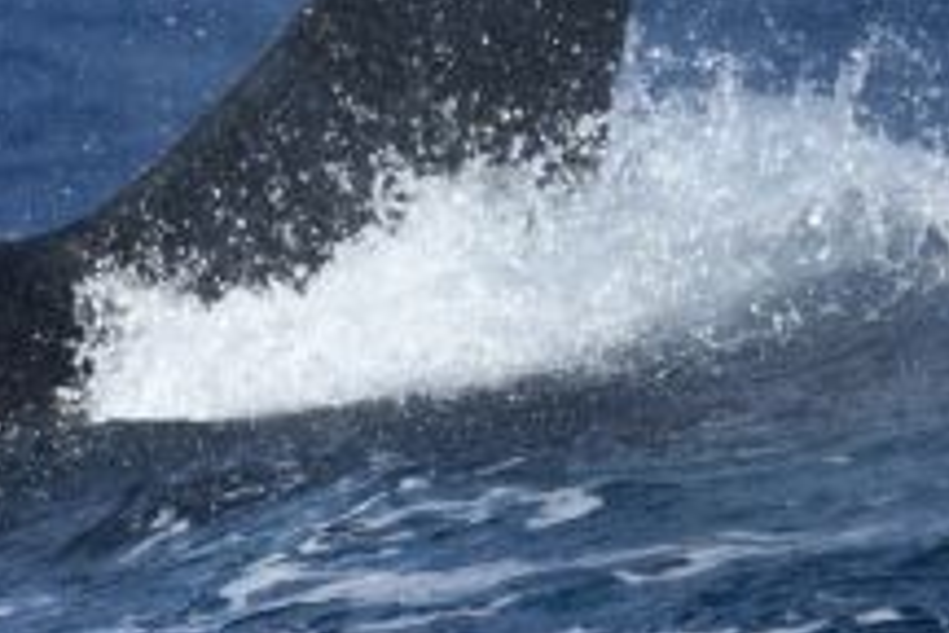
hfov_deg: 1.1
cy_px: 160
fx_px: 48843
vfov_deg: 0.7
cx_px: -655
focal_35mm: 1853
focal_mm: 500
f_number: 6.3
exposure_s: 1/8000
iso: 1100
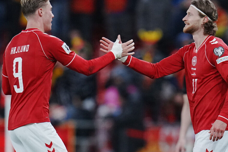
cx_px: 121
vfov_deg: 2.0
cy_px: 73
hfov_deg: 2.9
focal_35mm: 699
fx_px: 4429
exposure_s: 1/1600
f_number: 2.8
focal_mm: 400
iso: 2000
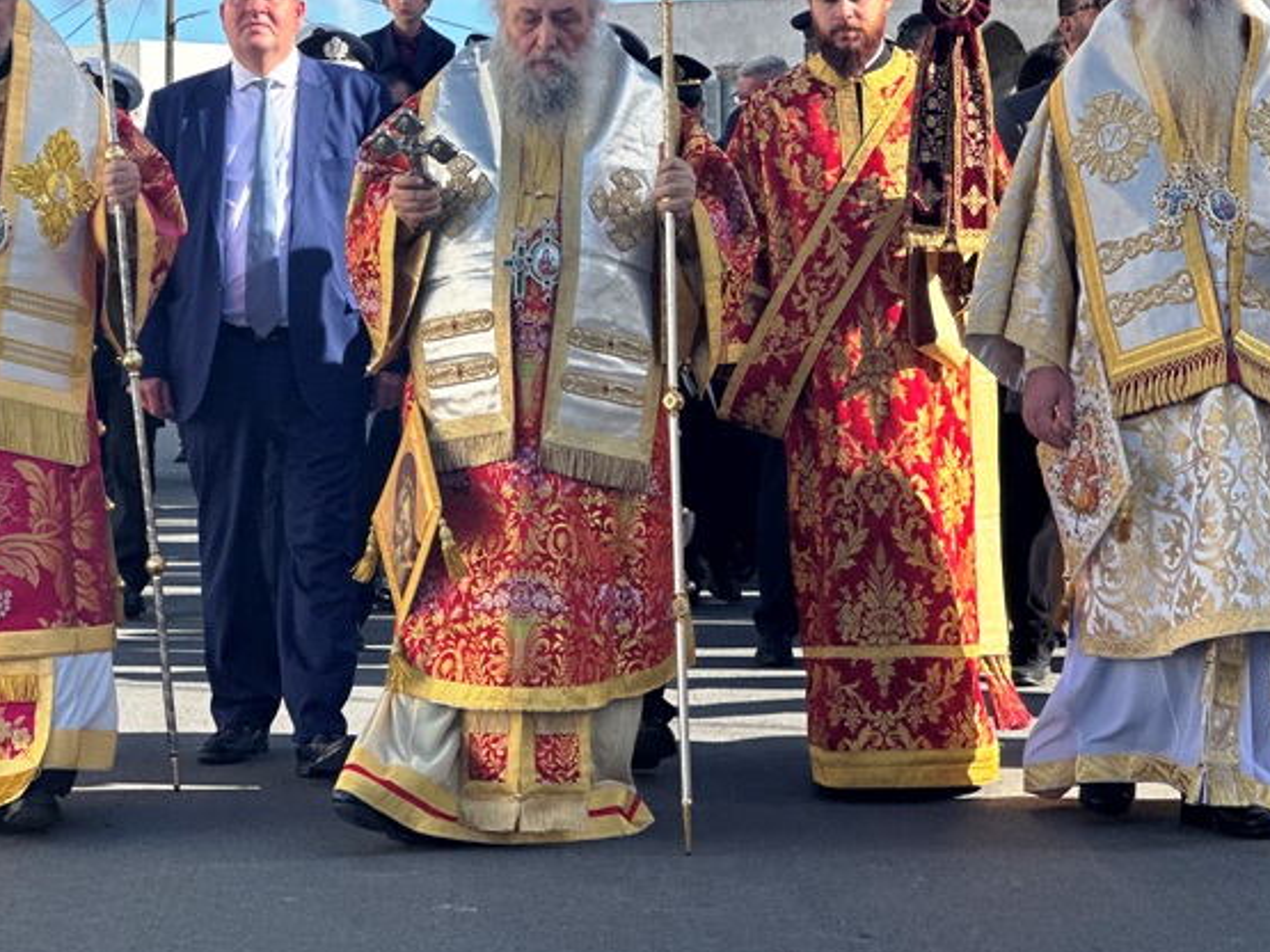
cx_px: 563
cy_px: 300
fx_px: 4072
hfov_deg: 17.7
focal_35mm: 111
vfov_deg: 13.3
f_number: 2.8
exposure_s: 1/657
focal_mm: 9
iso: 32
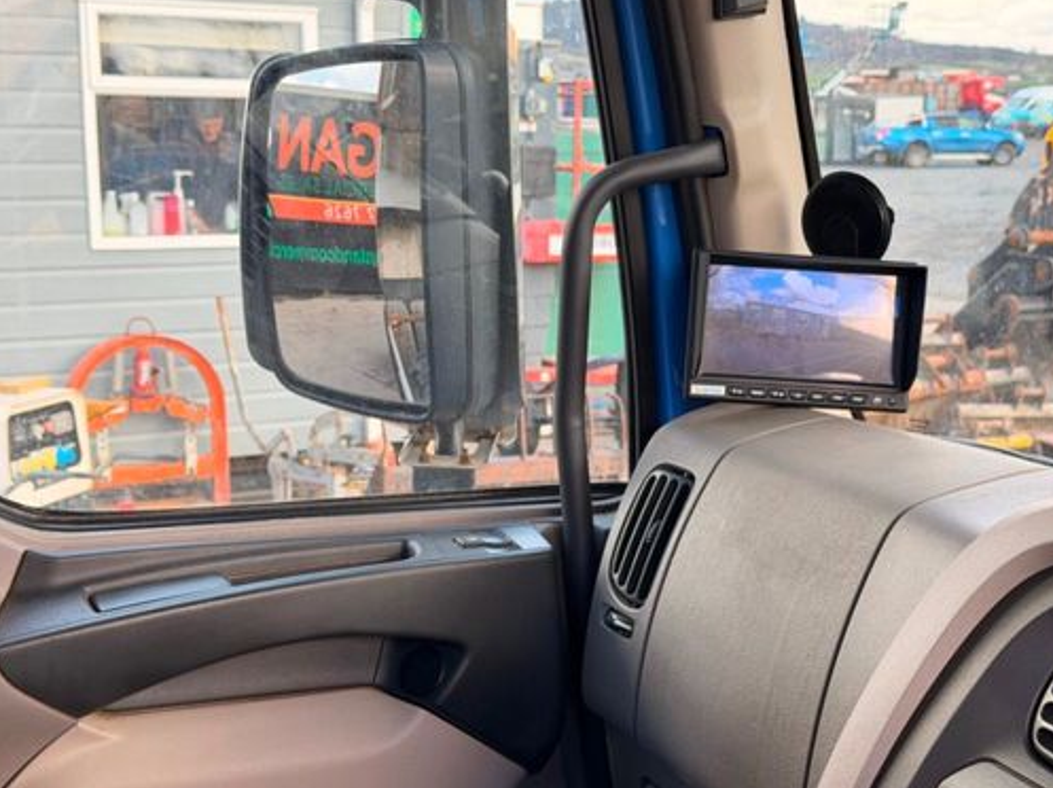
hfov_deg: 33.2
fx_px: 1763
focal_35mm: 58
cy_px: 451
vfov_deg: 25.2
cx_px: 629
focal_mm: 6.76
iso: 80
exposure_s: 1/339
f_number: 1.78
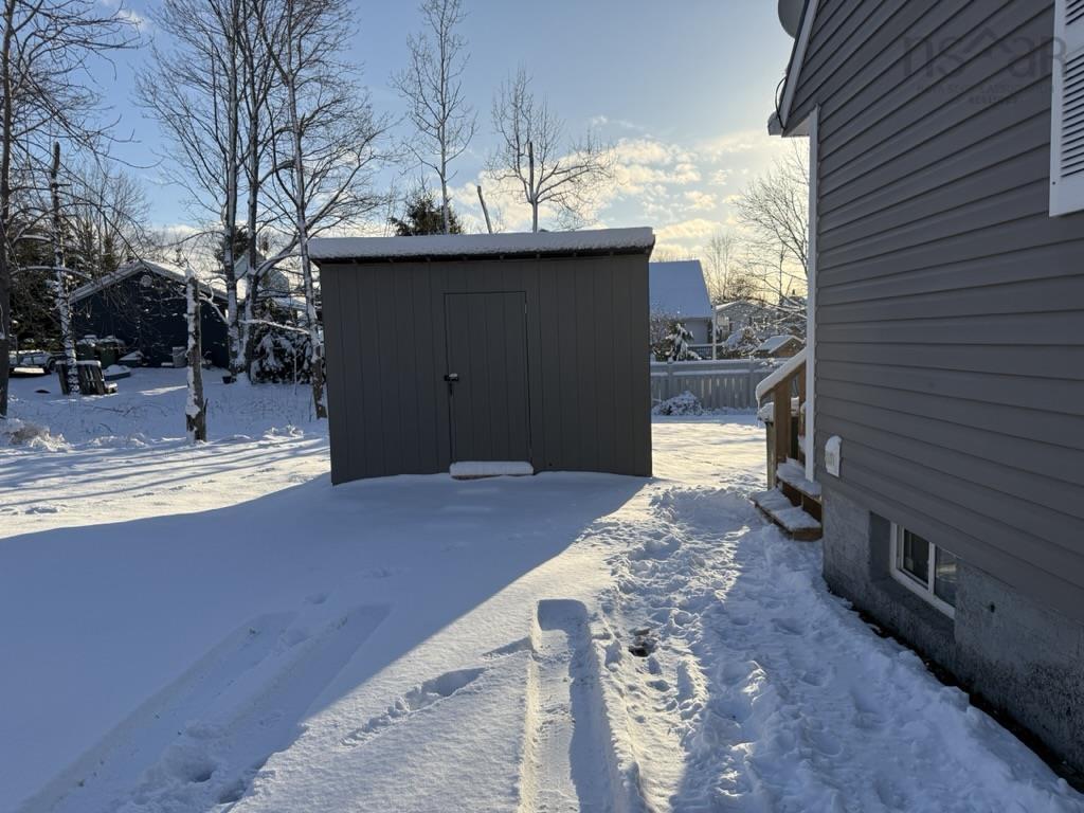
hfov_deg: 71.6
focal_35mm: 24
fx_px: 752
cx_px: 542
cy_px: 406
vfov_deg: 56.8
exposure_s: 1/5714
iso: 100
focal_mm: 6.76
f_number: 1.78
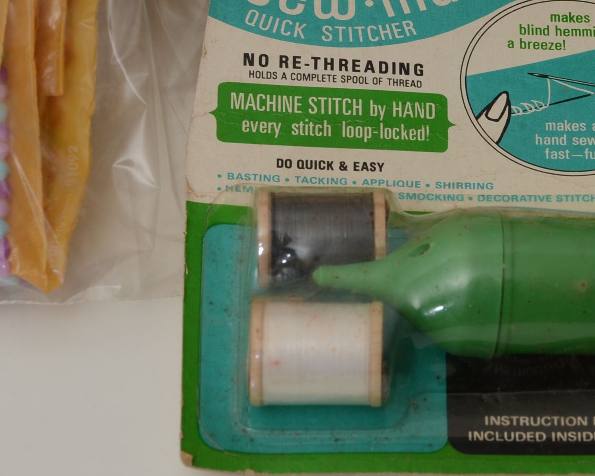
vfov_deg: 7.0
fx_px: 3910
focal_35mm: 222
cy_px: 156
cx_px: 468
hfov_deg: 8.7
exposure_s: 1/60
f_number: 13
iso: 100
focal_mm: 90
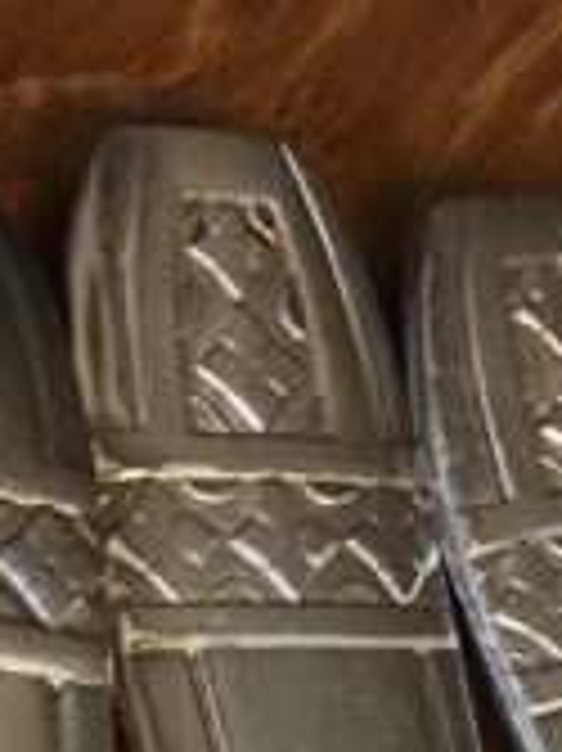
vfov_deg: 9.9
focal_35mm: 172
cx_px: 989
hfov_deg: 8.3
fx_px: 3728
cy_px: 1909
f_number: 1.8
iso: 64
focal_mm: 4
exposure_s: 1/17
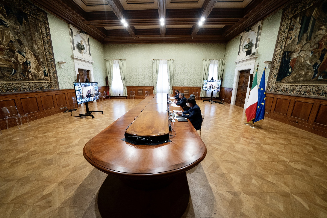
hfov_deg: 112.6
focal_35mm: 12
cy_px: 109
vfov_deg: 90.0
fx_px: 109
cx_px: 164
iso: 3200
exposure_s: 1/100
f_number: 4
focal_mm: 12
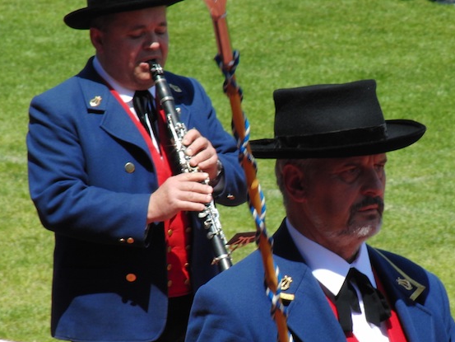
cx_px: 293
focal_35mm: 476
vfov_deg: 3.1
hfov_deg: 4.2
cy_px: 194
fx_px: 6258
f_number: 7
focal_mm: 66.8
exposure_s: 1/250
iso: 100
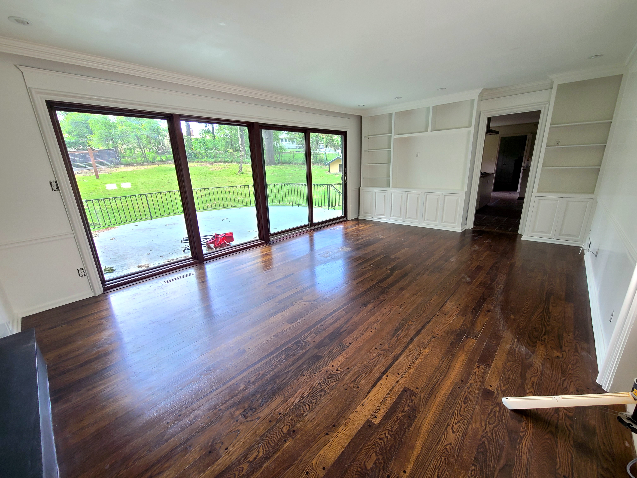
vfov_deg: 89.9
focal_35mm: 13
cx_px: 318
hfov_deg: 106.2
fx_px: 239
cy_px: 239
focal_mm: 2.2
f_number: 2.2
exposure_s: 1/120
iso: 100
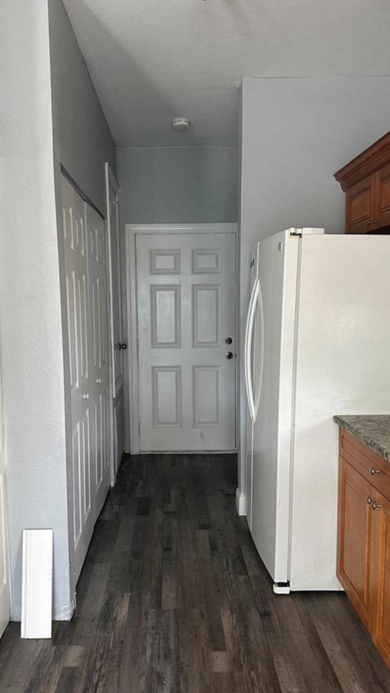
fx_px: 496
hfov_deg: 42.8
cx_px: 175
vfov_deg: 69.9
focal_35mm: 27
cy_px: 352
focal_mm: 6.86
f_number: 1.78
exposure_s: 1/103
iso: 250
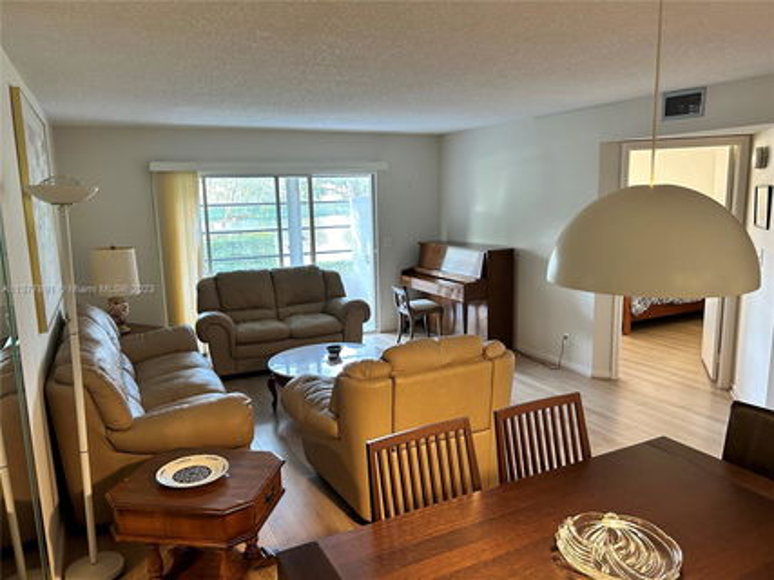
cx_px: 387
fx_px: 581
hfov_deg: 67.3
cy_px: 290
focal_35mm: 26
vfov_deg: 53.0
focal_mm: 5.7
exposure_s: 1/60
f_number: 1.5
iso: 200
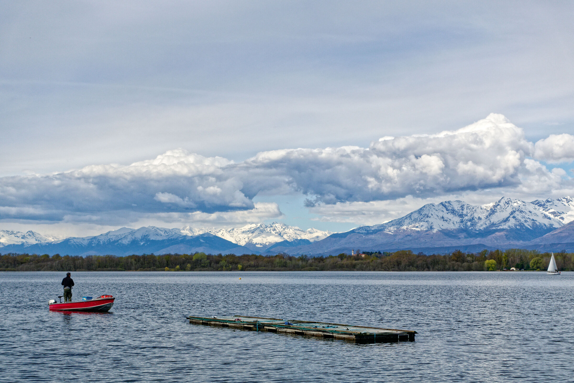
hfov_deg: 29.7
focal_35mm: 68
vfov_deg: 20.0
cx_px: 287
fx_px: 1084
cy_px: 192
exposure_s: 1/640
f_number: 6.3
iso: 125
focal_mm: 25
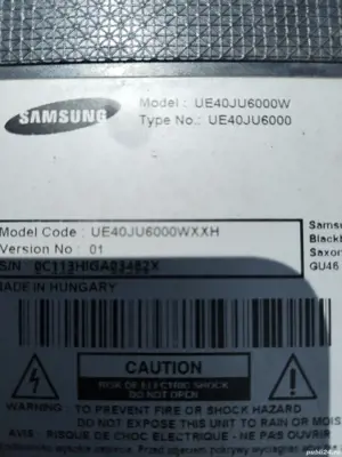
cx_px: 171
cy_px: 228
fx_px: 343
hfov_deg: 53.1
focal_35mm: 26
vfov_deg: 67.3
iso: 100
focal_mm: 4.75
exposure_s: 1/2513
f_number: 1.8
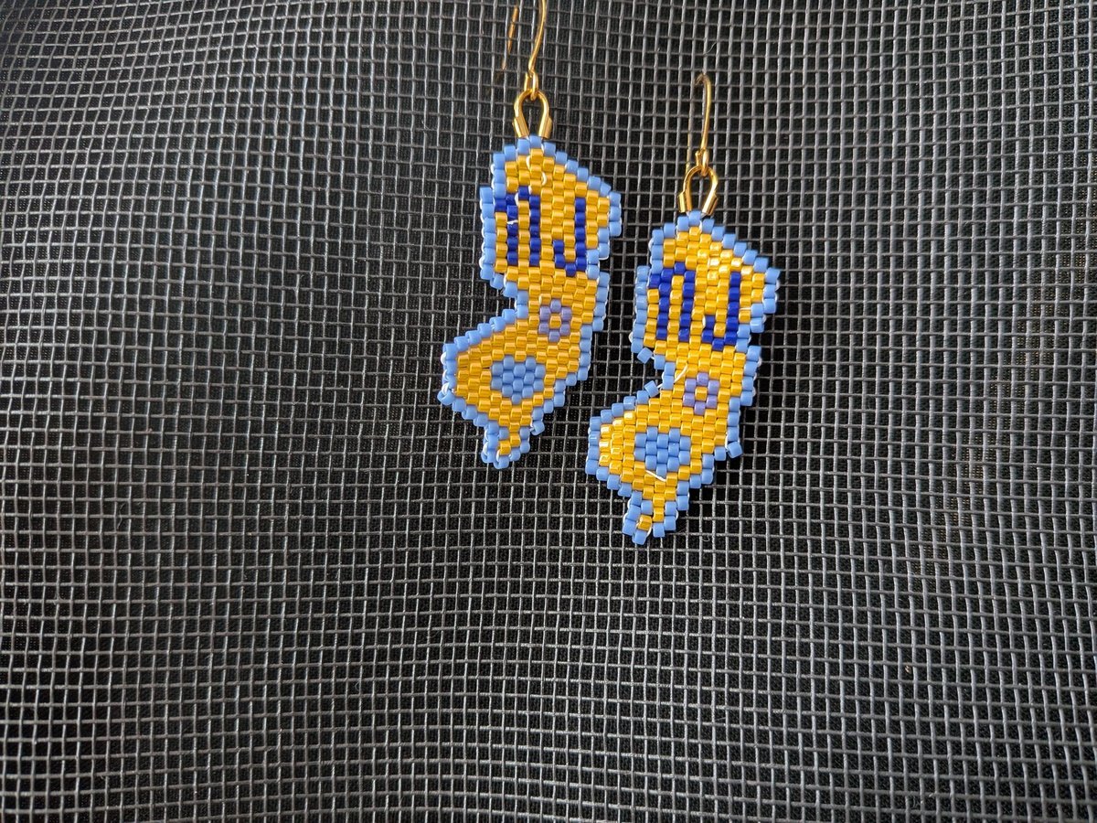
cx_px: 548
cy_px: 412
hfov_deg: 71.6
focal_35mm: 24
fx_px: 761
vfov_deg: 56.8
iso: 201
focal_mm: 4.53
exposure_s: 1/120
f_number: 1.7
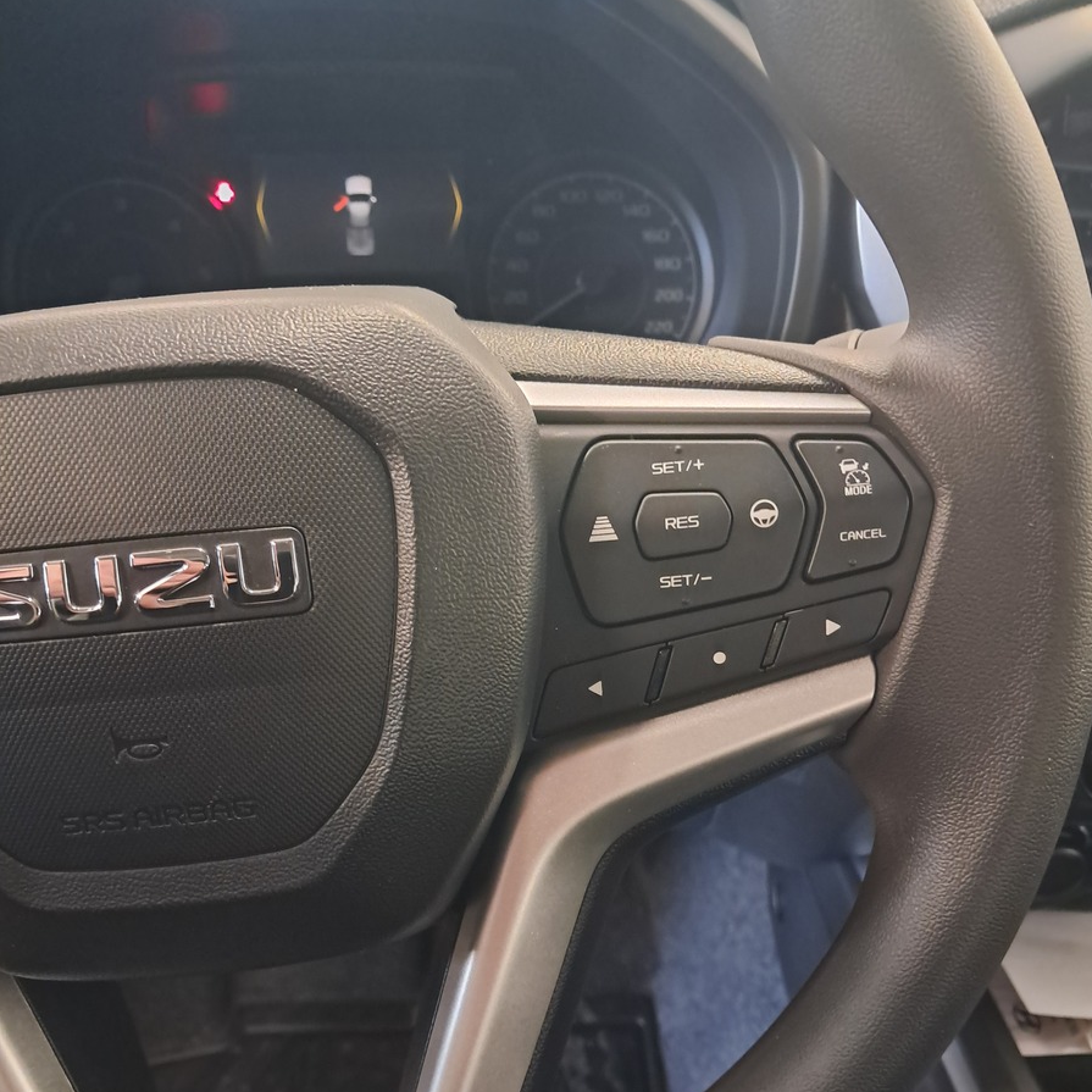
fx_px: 1142
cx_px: 548
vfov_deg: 50.5
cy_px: 688
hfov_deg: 51.1
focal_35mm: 32
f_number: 1.8
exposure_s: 1/20
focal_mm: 4
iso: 1000
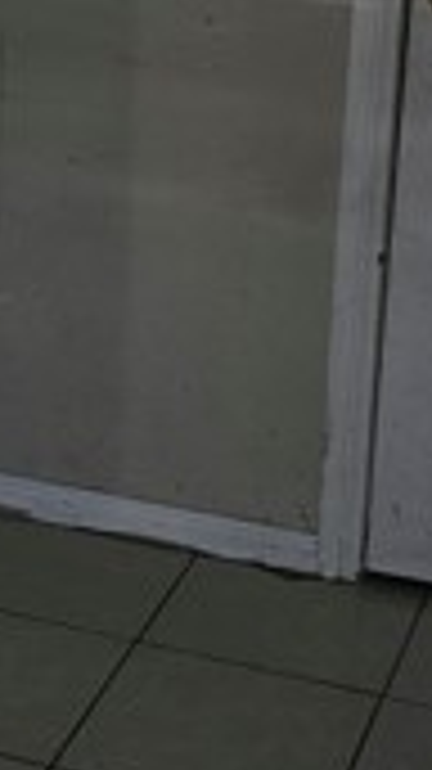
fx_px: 1917
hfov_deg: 12.5
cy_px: 356
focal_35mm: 94
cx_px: -112
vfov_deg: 22.7
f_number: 1.7
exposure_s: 1/17.2
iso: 125
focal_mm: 6.3
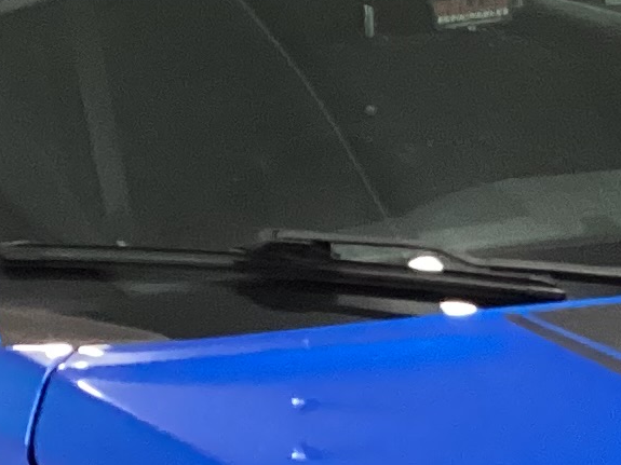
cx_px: 702
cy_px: 821
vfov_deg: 8.2
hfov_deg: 11.1
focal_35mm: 176
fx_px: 3157
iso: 320
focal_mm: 3.3
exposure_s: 1/50
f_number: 2.4
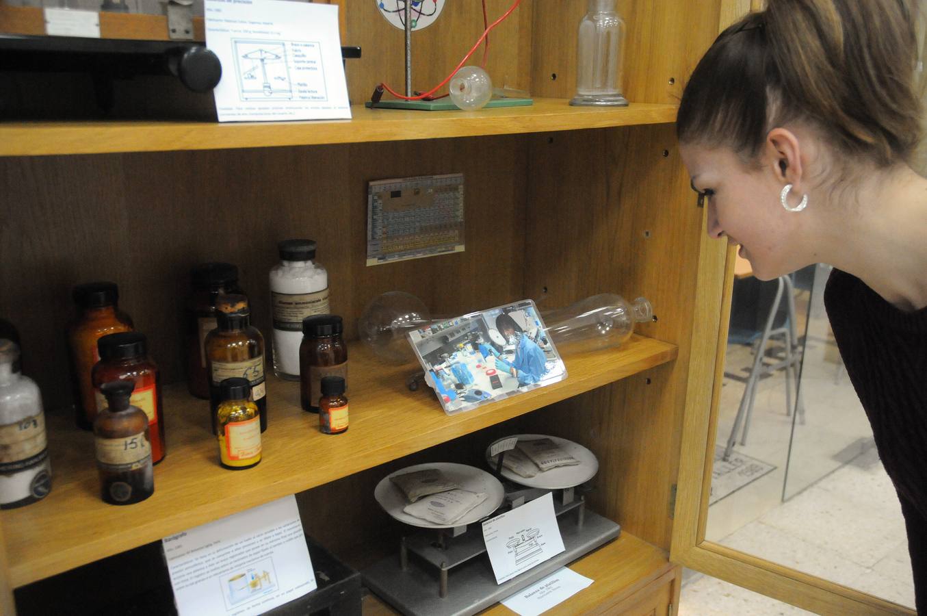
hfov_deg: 53.2
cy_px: 308
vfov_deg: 36.8
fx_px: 926
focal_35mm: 36
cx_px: 464
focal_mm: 24
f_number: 4
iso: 2500
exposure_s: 1/125
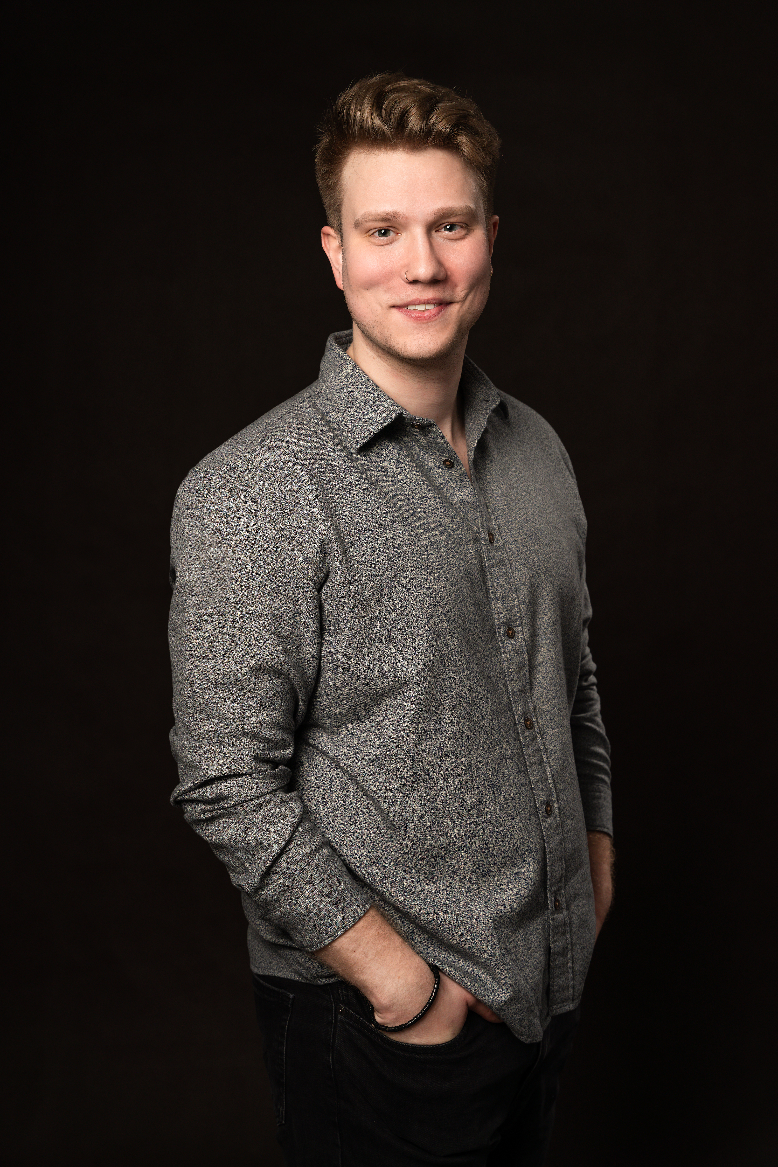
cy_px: 584
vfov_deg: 35.5
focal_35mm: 56
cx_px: 389
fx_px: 1825
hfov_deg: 24.1
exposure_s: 1/125
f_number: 5
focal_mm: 56.3
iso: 100
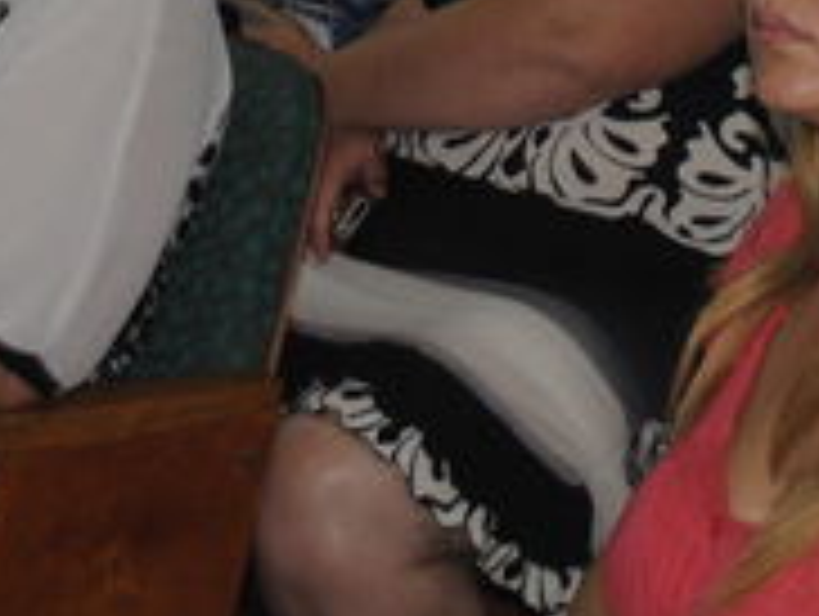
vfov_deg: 8.7
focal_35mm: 165
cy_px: -468
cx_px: 837
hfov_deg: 11.8
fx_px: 3909
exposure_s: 1/60
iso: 200
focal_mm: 26
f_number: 4.2
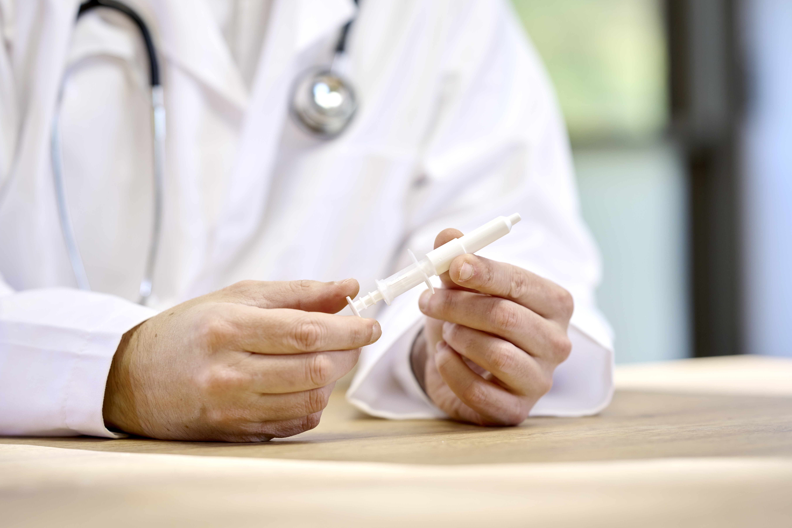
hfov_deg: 21.0
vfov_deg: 14.1
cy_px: 260
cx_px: 374
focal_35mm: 97
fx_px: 2134
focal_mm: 85
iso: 200
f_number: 2.5
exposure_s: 1/100
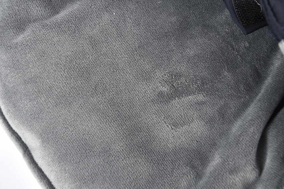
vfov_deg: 19.5
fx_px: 552
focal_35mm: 70
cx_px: 142
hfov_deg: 28.8
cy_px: 94
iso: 320
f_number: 9
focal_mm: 70
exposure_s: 1/125
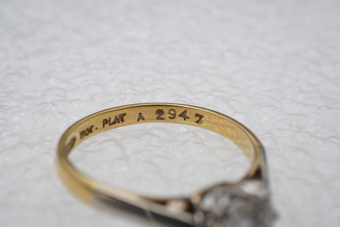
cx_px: 170
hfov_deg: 43.6
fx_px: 425
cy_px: 114
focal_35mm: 45
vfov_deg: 29.9
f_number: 22
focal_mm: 30
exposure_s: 1/125
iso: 400
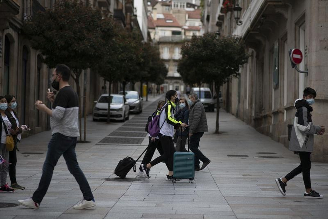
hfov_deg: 23.9
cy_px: 110
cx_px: 164
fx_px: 774
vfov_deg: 16.1
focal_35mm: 85
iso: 125
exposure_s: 1/500
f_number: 2.8
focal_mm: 85
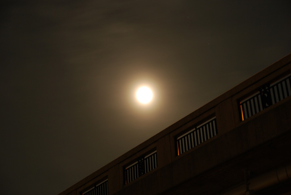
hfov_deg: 27.0
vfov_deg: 18.2
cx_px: 146
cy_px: 98
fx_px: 607
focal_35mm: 75
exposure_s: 15
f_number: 5
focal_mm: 50
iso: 100
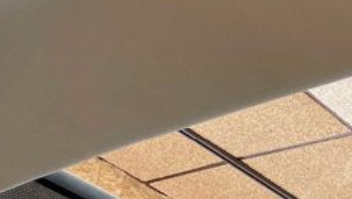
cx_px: 680
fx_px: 1046
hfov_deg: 15.6
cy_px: 308
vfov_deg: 10.4
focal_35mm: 112
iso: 50
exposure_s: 1/120
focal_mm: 4.2
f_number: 1.6
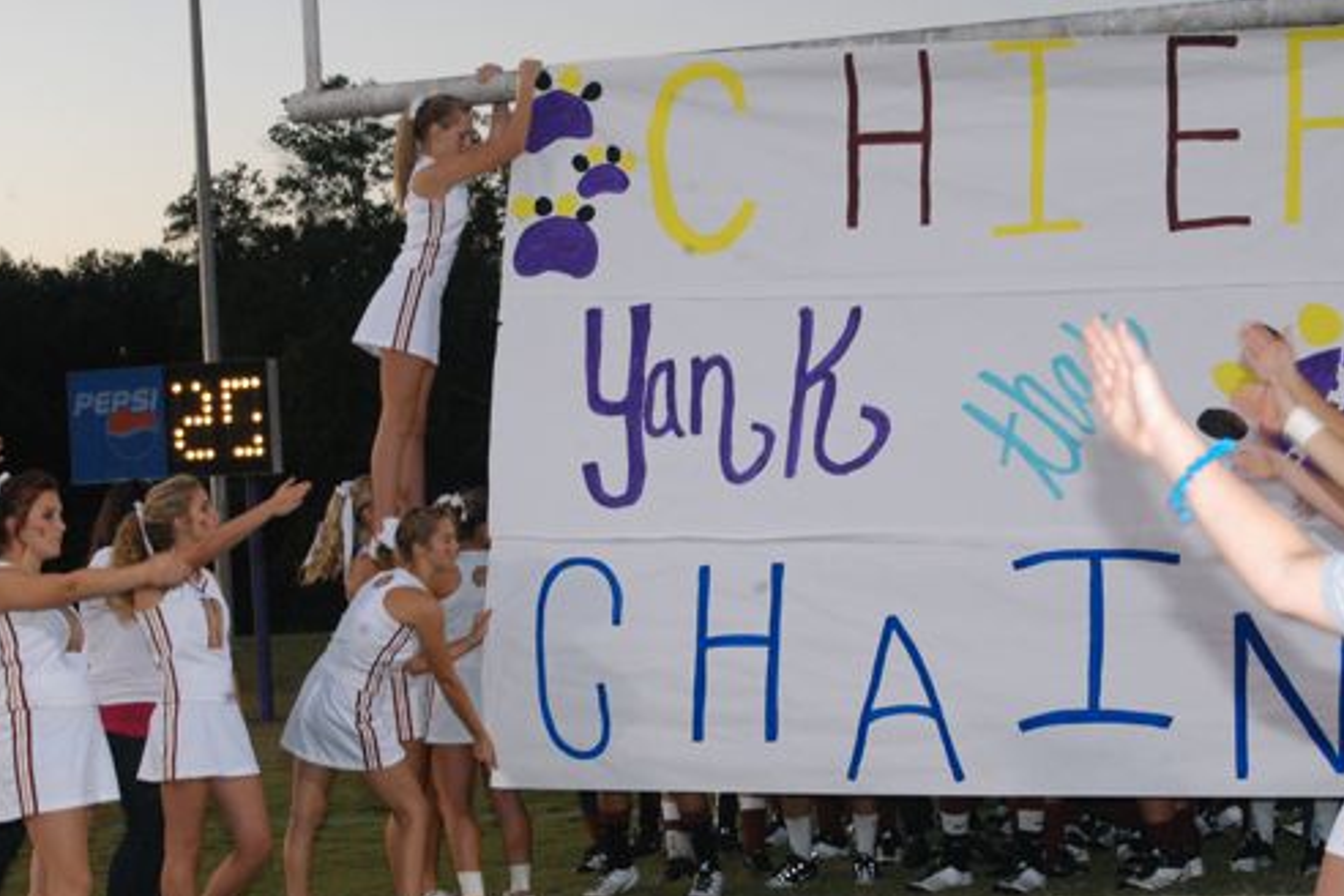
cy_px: 535
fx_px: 2912
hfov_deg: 26.0
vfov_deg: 17.5
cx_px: 699
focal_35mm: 78
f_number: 7.1
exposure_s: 1/60
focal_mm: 40
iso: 1000
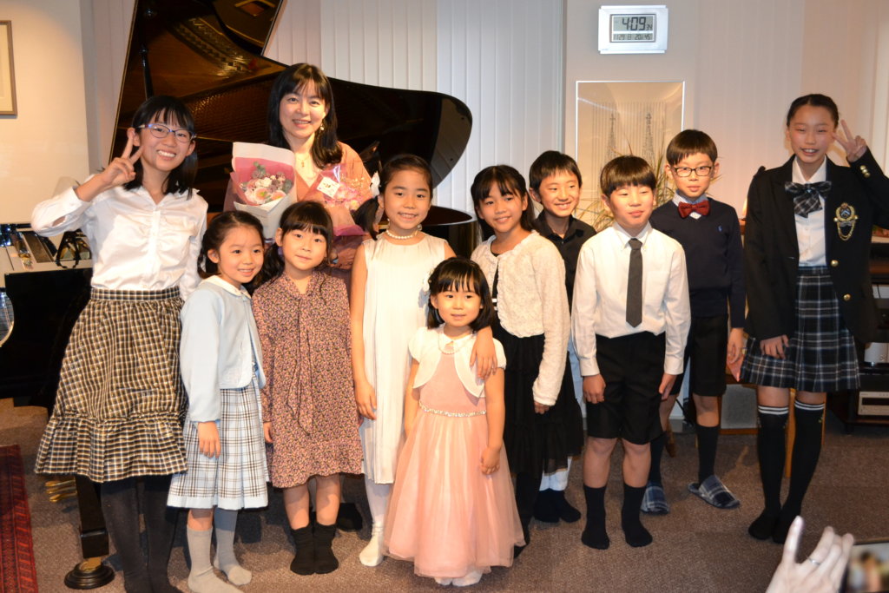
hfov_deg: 46.4
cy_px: 296
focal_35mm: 42
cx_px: 444
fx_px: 1037
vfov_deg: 31.9
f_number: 4.5
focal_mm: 28
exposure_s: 1/60
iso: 1600
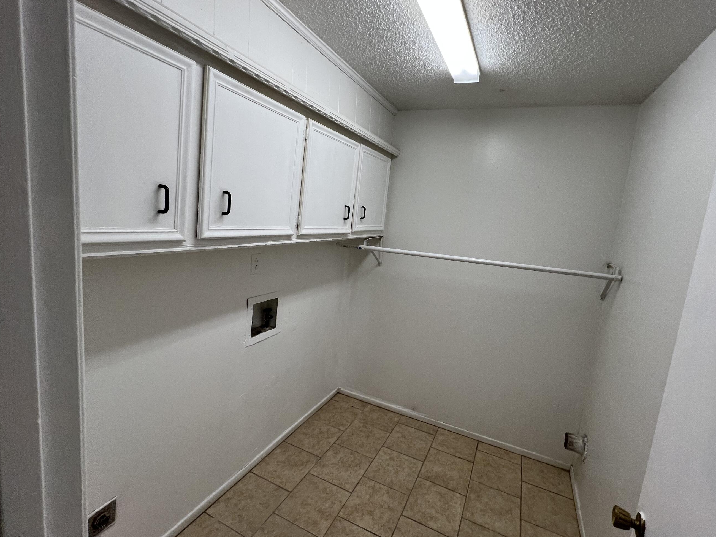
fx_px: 310
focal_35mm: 15
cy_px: 260
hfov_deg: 97.9
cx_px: 388
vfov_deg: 81.7
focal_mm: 1.57
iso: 80
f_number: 1.8
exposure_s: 1/120
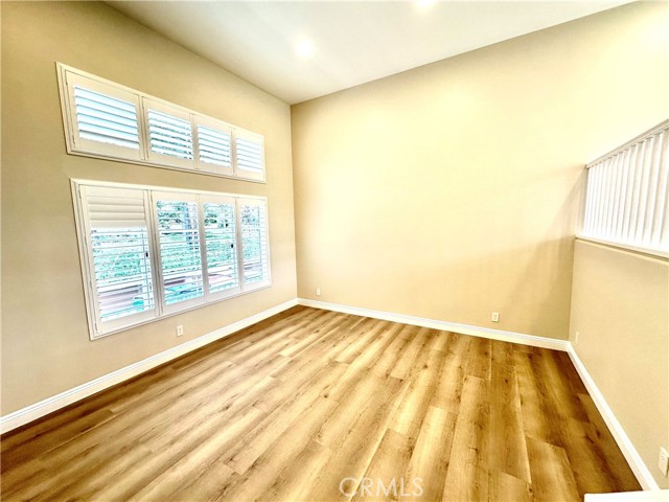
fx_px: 271
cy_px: 251
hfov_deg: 102.1
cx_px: 334
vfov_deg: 85.7
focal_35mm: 14
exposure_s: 1/120
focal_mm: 2.22
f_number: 2.2
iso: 80
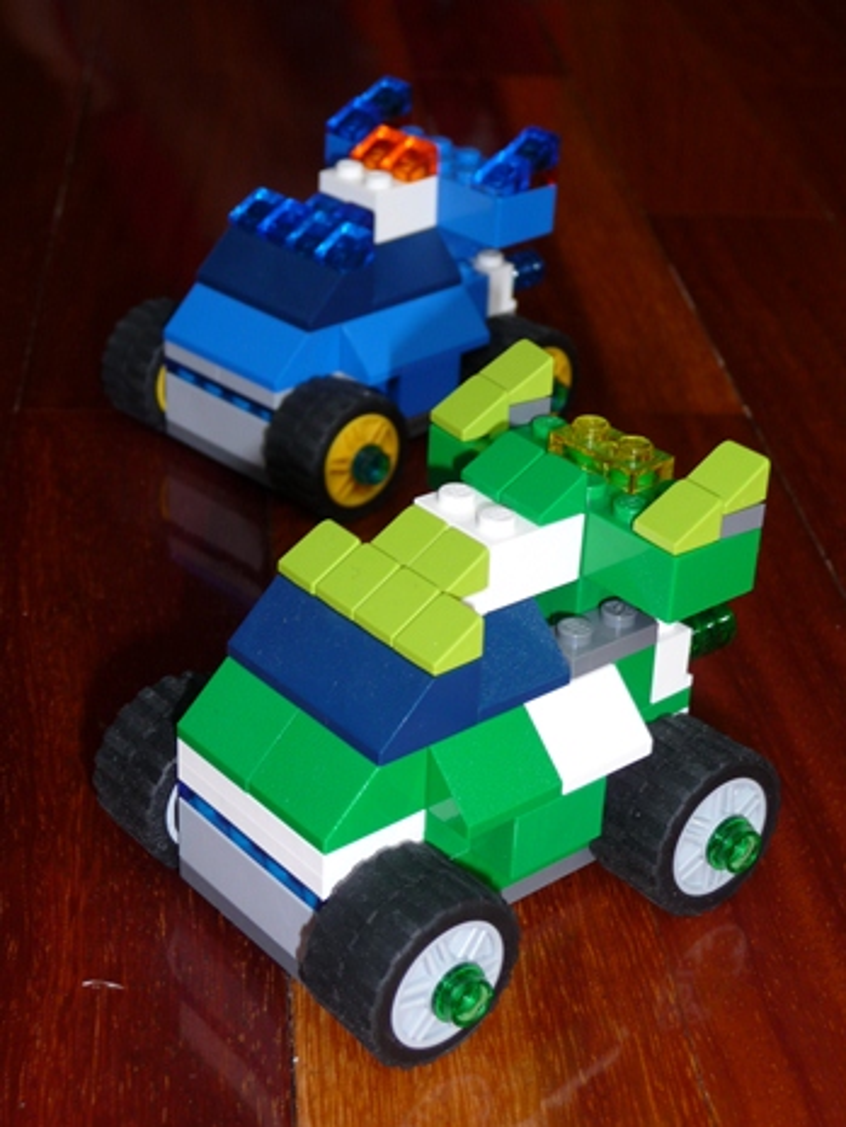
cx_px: 423
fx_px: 2182
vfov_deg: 29.0
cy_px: 564
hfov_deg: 21.9
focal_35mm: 67
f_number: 4.5
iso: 100
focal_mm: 11.3
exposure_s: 1/30
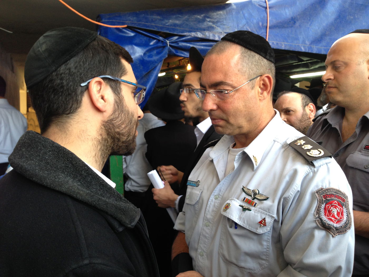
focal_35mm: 33
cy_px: 138
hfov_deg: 55.4
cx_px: 184
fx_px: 352
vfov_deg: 42.9
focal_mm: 4.13
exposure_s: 1/20
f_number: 2.4
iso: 64
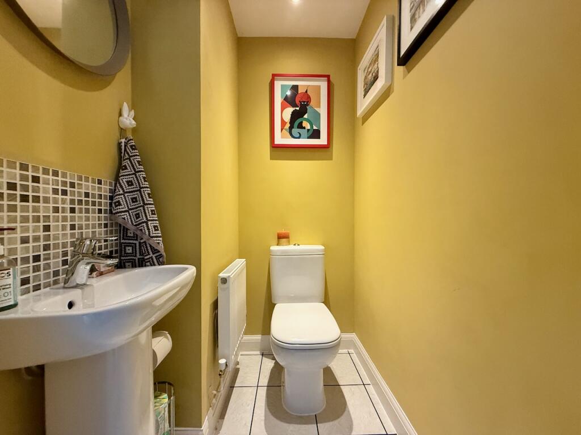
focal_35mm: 14
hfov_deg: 102.1
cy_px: 218
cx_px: 290
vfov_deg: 85.7
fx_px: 235
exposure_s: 1/100
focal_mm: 2.22
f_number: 2.2
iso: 320
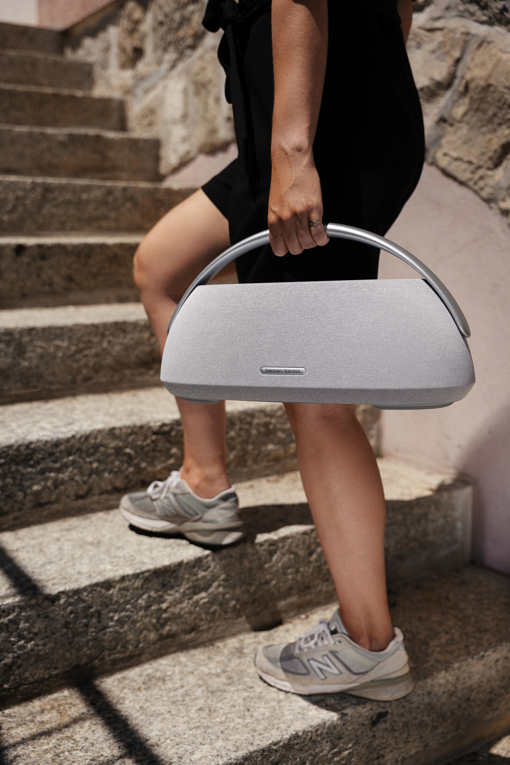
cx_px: 255
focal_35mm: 38
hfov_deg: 35.1
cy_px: 382
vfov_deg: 50.7
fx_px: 807
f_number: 2.8
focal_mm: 38
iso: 50
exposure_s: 1/2000
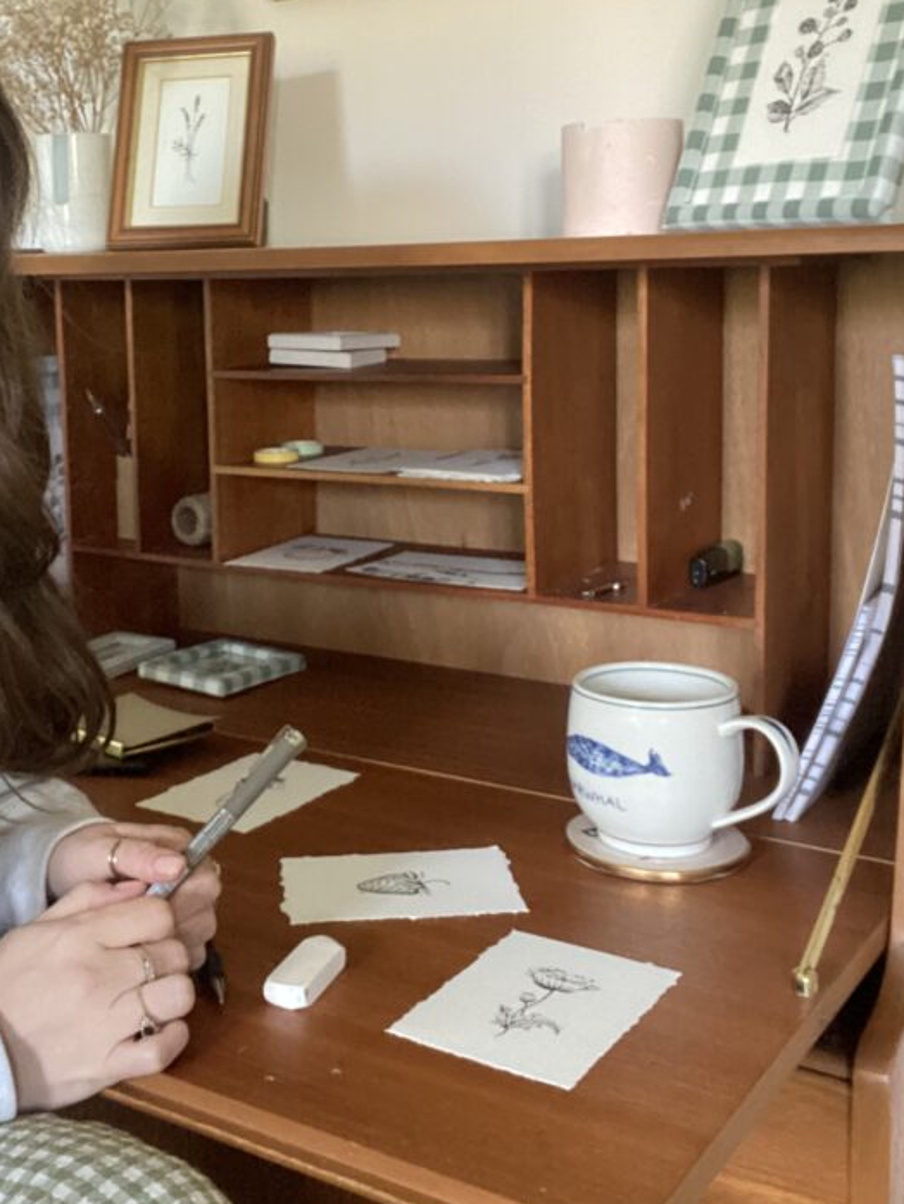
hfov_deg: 32.5
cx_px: 271
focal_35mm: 44
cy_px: 450
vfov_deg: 42.6
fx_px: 1531
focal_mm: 2.71
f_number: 2.2
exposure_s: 1/30
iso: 640
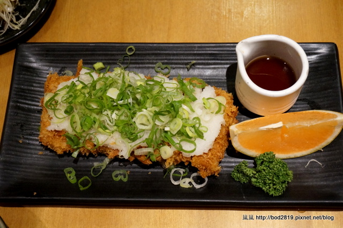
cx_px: 172
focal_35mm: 51
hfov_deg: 38.9
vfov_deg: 26.4
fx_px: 485
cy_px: 114
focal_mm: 34
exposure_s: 1/60
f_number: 5
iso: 3200
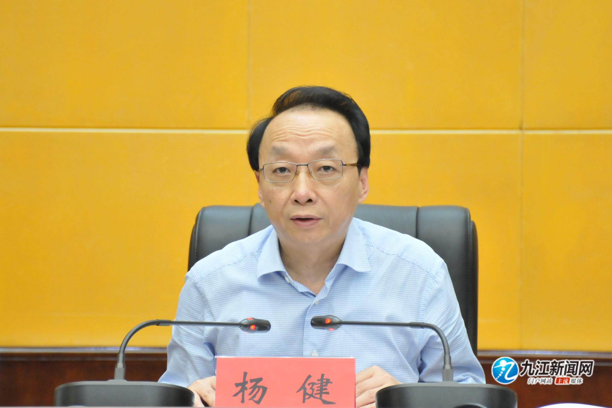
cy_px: 204
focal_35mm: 105
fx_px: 1785
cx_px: 306
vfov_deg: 13.0
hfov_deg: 19.5
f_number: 5
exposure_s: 1/50
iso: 2000
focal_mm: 70
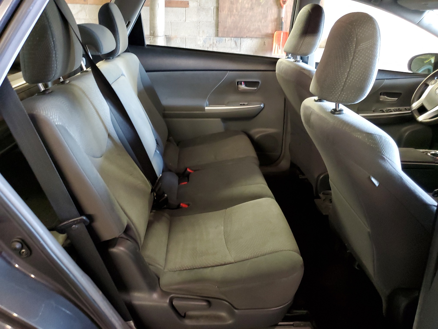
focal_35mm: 26
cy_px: 164
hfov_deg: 67.3
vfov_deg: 53.1
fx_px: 329
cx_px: 219
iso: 310
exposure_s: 1/17
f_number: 1.5
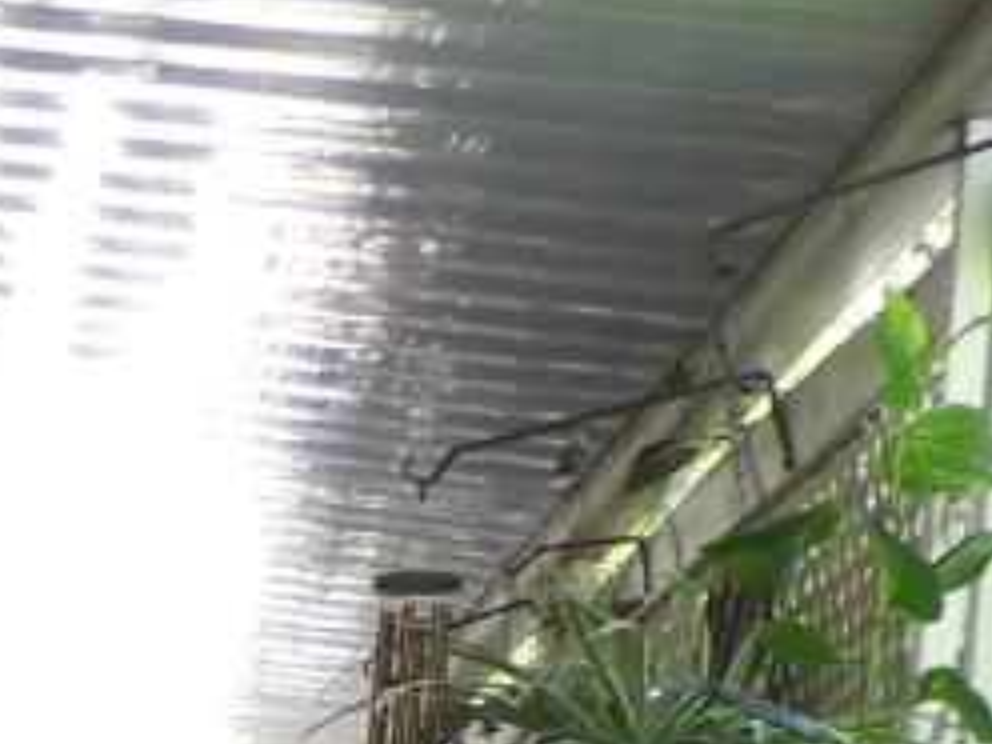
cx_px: -1380
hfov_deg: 11.3
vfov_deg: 9.1
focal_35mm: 145
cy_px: 1826
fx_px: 4155
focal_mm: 4.3
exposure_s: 1/60
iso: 100
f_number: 3.3
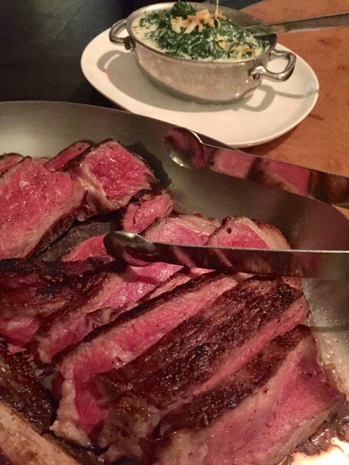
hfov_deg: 48.2
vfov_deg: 61.7
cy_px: 232
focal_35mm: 29
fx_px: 390
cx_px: 174
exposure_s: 1/15
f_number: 2.2
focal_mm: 4.15
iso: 1000
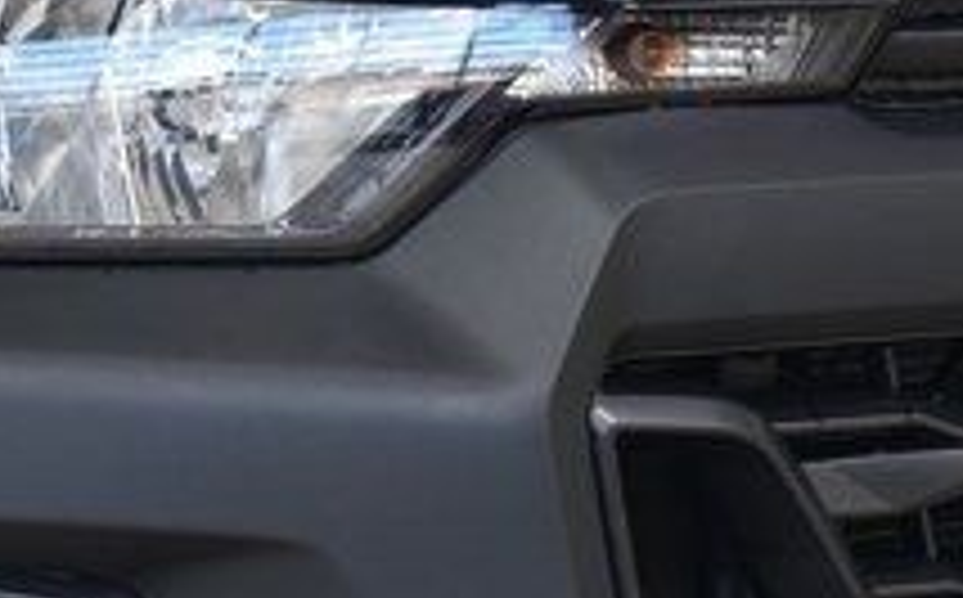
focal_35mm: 165
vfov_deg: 7.8
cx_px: 1071
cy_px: 731
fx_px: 4324
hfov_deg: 12.5
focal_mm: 36
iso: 560
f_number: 6.3
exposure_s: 1/15
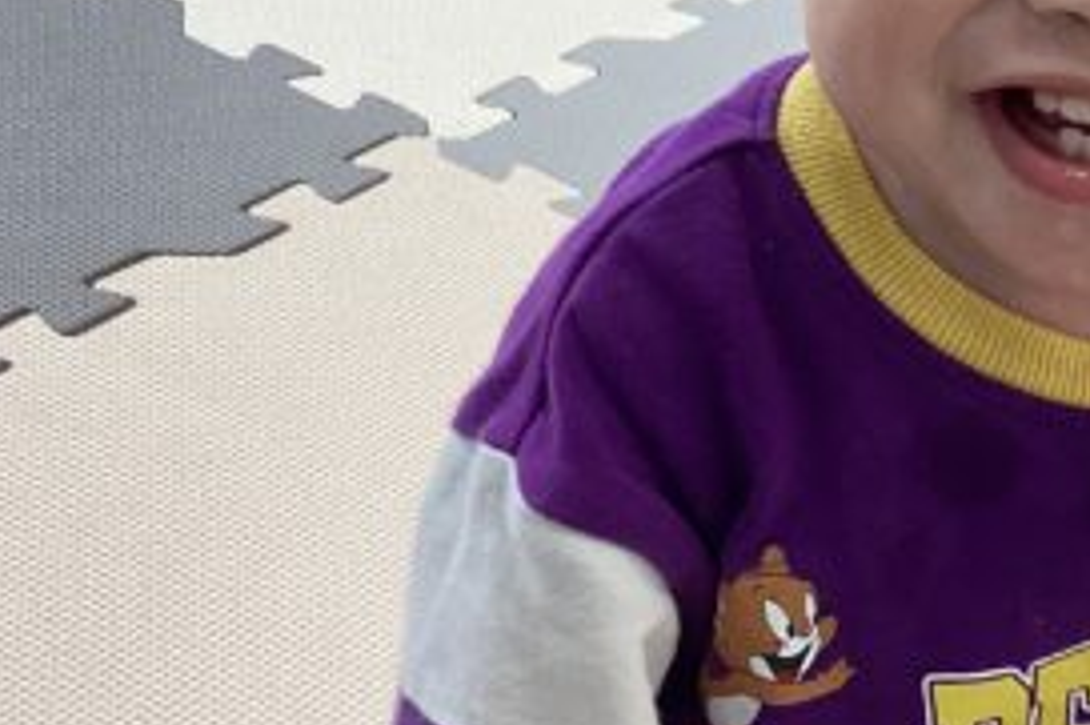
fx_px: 2754
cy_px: 365
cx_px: 1002
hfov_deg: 21.8
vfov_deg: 15.0
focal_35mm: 91
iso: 80
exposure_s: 1/50
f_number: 2.4
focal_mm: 3.3
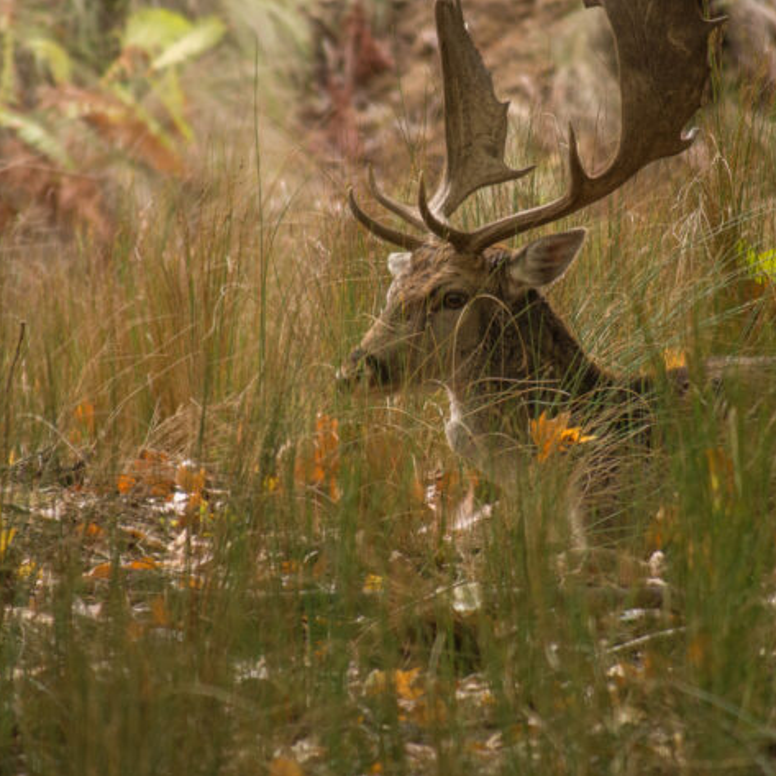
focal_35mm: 552
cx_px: 476
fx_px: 14000
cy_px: 362
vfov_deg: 3.2
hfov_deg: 3.2
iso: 500
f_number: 5.6
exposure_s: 1/125
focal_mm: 200
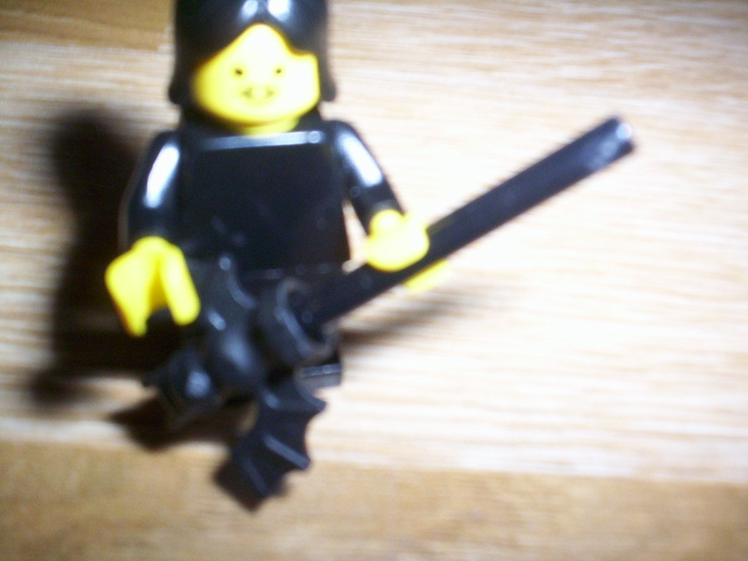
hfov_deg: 49.0
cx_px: 374
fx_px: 821
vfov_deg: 37.7
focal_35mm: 38
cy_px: 280
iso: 140
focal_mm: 4.99
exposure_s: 1/60
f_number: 4.5
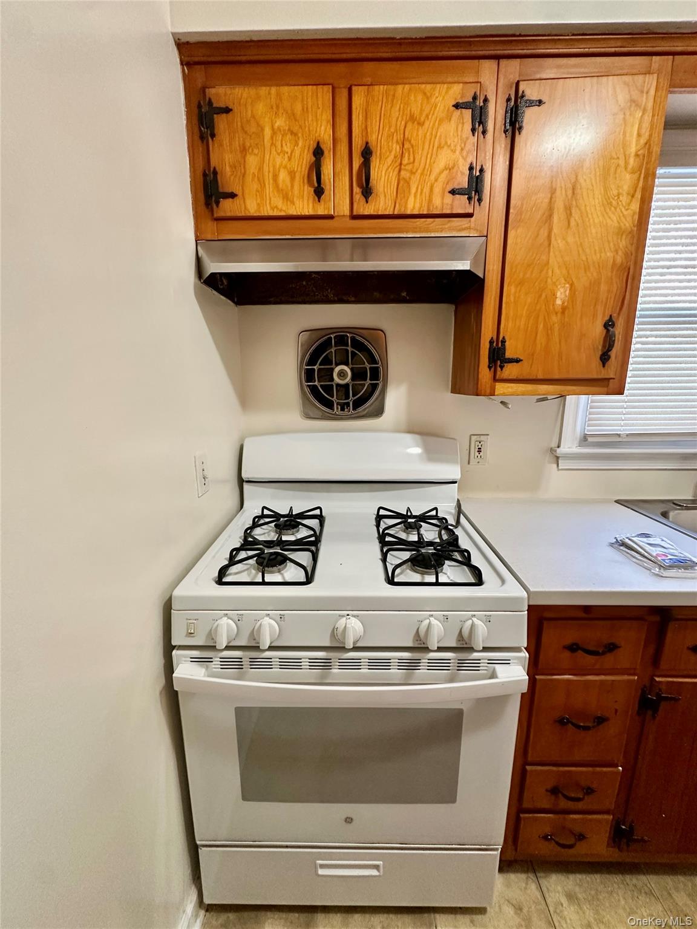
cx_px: 348
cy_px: 464
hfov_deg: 85.7
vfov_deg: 102.1
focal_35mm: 14
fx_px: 376
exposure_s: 1/60
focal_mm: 2.22
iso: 320
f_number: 2.2
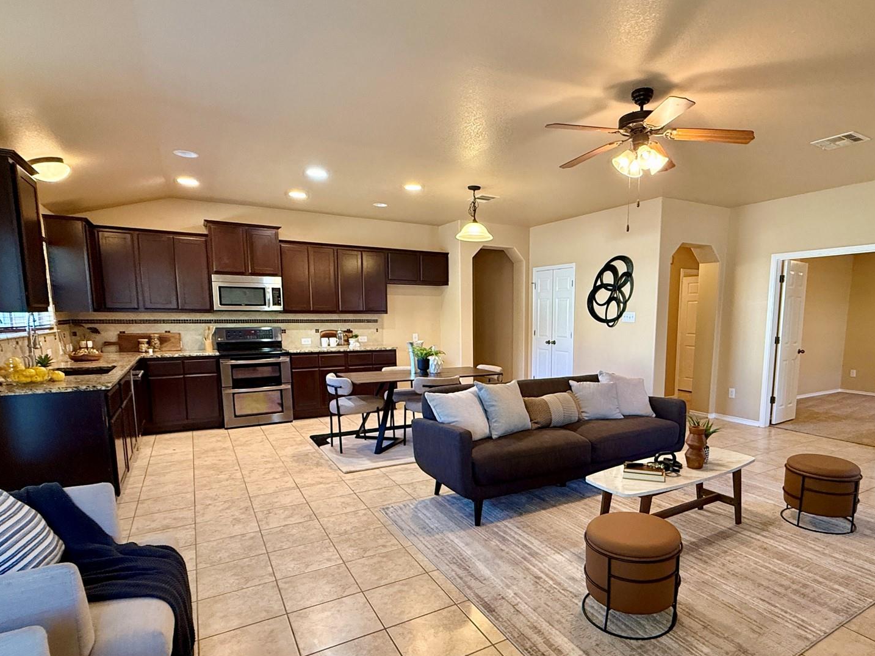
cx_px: 513
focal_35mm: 20
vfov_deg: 65.6
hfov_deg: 81.0
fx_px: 505
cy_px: 380
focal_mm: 2.22
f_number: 2.2
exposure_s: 1/60
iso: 320
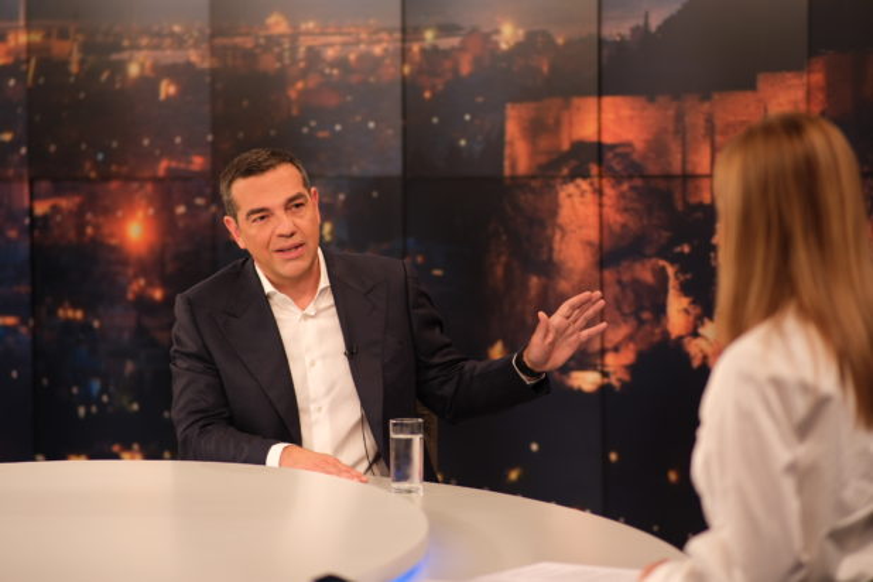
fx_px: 3104
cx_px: 436
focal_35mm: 128
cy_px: 291
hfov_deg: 16.0
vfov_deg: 10.7
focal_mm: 85
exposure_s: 1/250
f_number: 1.8
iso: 320
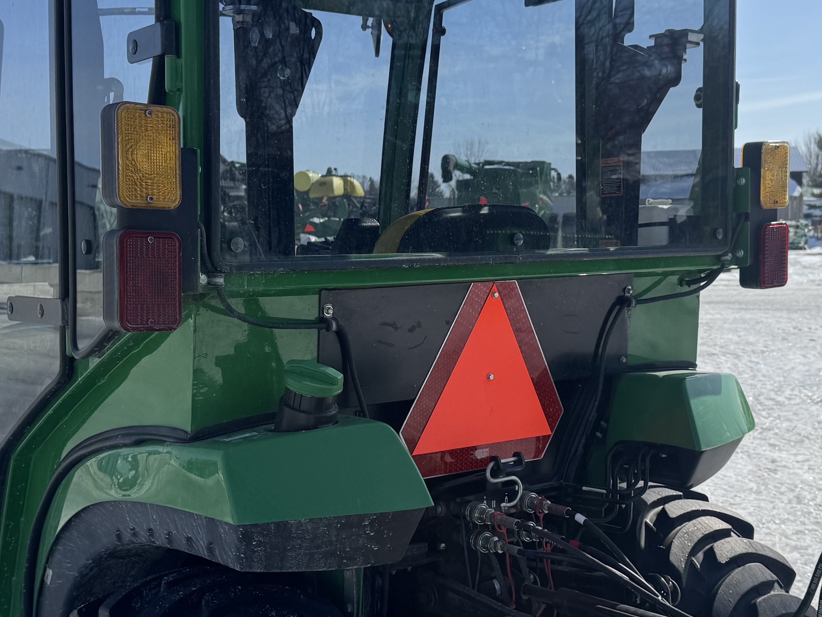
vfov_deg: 29.6
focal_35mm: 49
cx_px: 416
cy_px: 366
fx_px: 1163
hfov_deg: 38.9
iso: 80
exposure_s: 1/7092
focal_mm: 6.76
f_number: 1.78
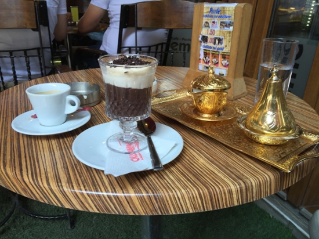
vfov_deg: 48.2
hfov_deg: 61.7
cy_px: 120
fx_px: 267
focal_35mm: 29
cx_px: 160
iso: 32
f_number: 2.2
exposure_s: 1/50
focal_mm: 4.15
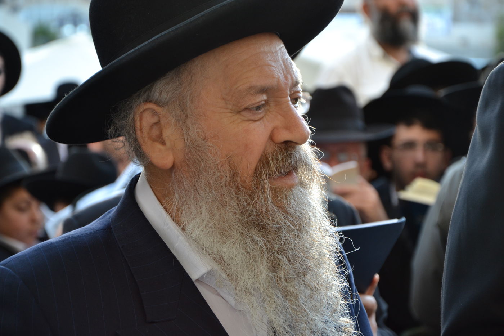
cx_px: 252
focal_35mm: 128
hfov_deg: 16.1
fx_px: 1785
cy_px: 168
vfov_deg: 10.8
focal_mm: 85
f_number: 5.6
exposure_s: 1/100
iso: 400
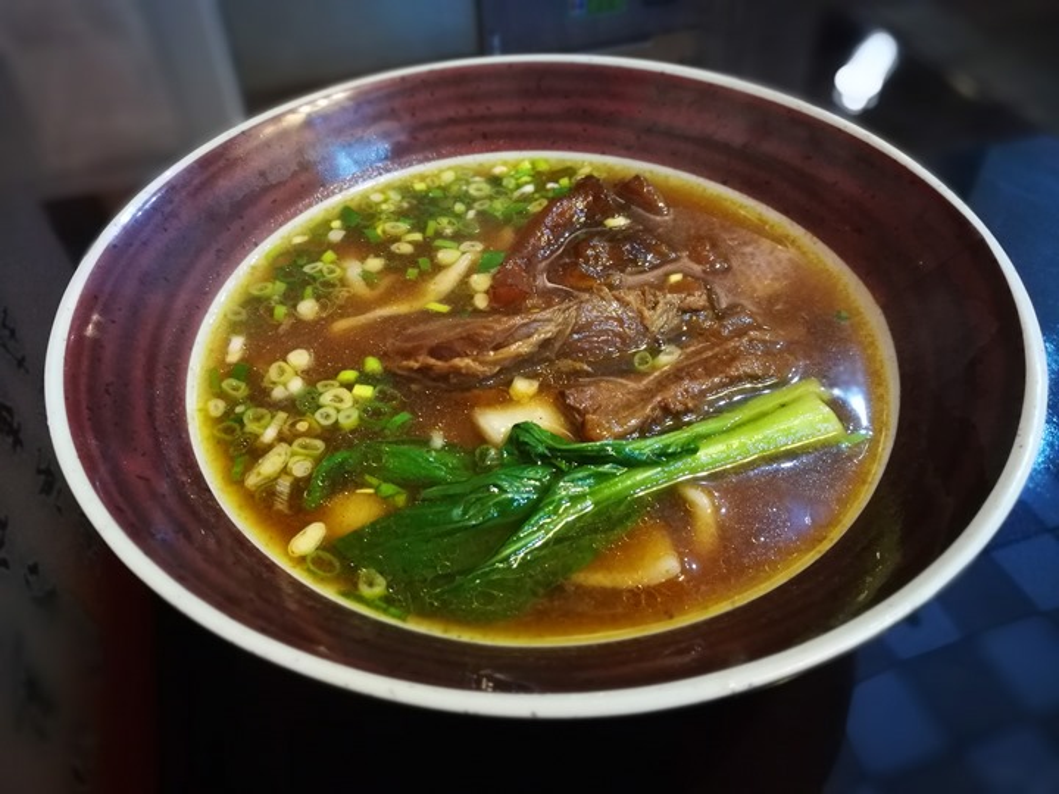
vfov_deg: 51.4
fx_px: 826
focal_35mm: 27
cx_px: 530
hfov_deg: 65.3
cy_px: 397
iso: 800
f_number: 4
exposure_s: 1/17.1
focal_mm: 4.5
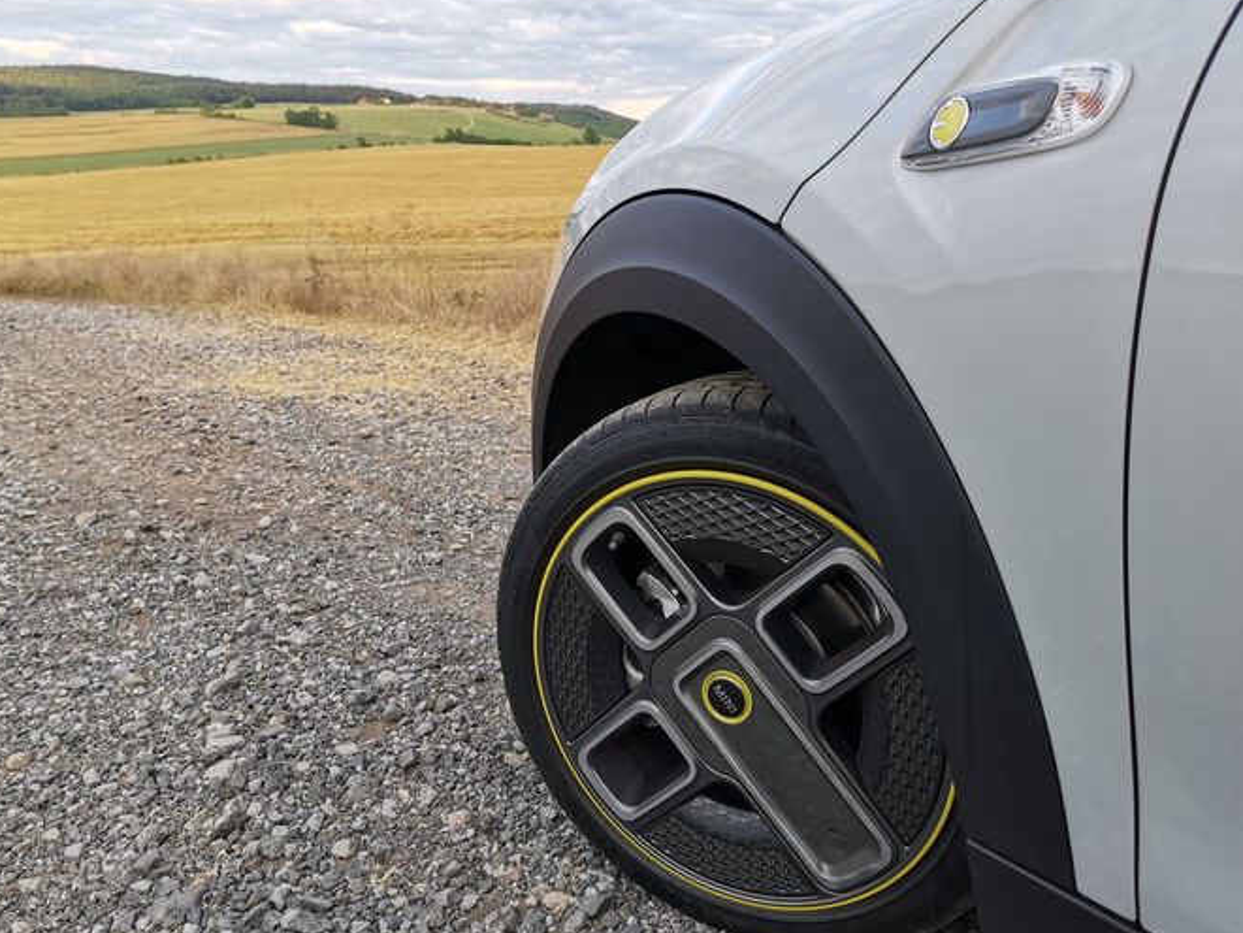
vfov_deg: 48.2
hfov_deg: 61.5
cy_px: 492
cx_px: 682
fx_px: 1041
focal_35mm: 29
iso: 50
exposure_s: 1/271
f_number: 1.4
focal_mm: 4.66
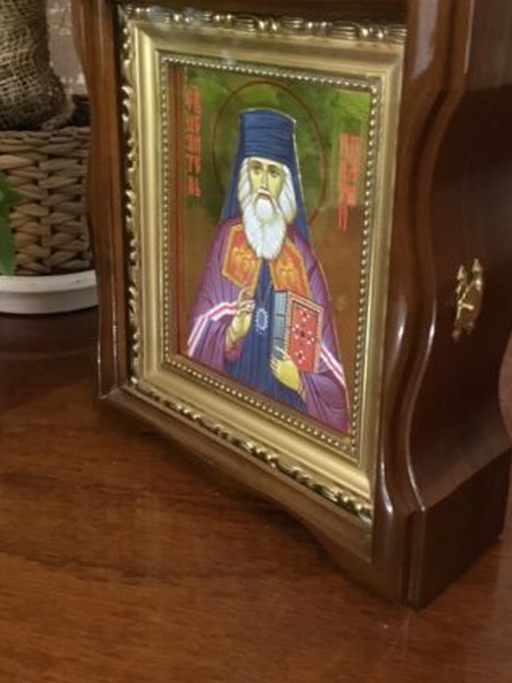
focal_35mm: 42
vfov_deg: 44.3
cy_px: 241
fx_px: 829
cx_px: 266
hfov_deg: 34.3
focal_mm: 3.3
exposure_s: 1/17
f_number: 2.4
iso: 400
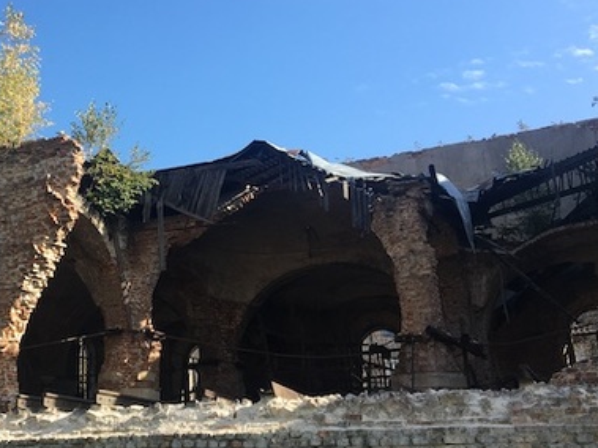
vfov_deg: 28.5
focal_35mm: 51
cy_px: 207
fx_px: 881
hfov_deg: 36.0
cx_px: 105
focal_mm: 4.15
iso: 25
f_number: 2.2
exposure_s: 1/641
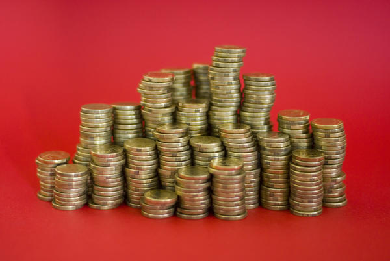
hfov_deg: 27.0
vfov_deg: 18.2
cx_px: 195
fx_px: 814
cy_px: 130
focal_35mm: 75
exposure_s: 1/3
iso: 100
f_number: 1.4
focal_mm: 50
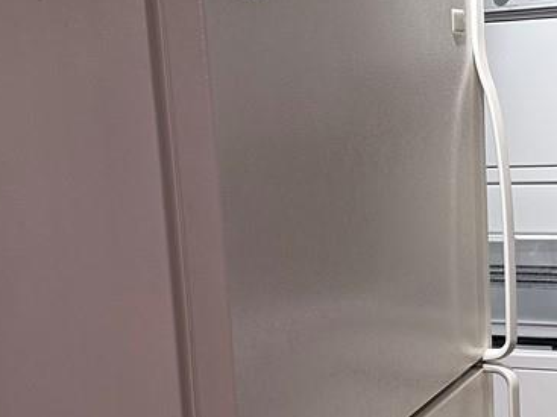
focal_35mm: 67
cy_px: 282
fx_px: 1078
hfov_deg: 28.7
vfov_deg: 21.8
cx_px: 390
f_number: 1.78
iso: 200
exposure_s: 1/120
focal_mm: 6.86
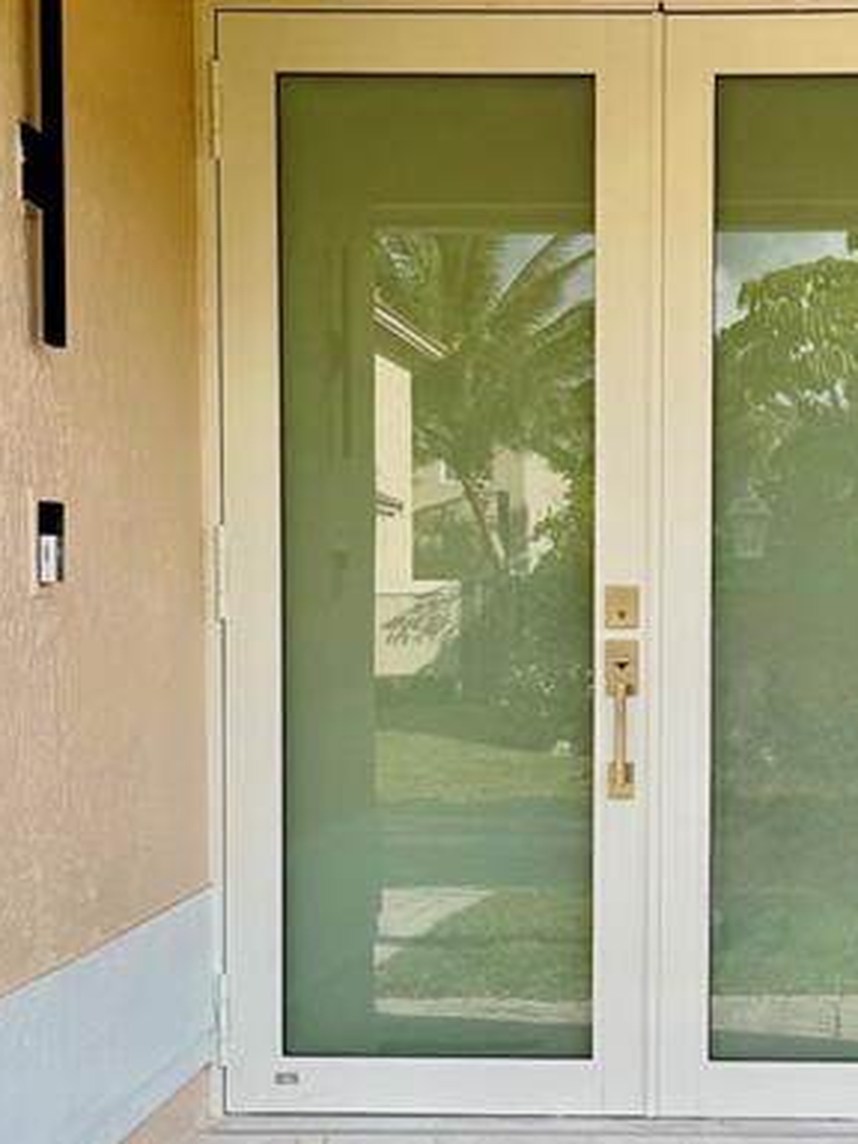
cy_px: 760
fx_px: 2479
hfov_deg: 19.4
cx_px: 706
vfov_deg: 25.9
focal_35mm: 75
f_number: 1.78
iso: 80
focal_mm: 6.76
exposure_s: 1/649
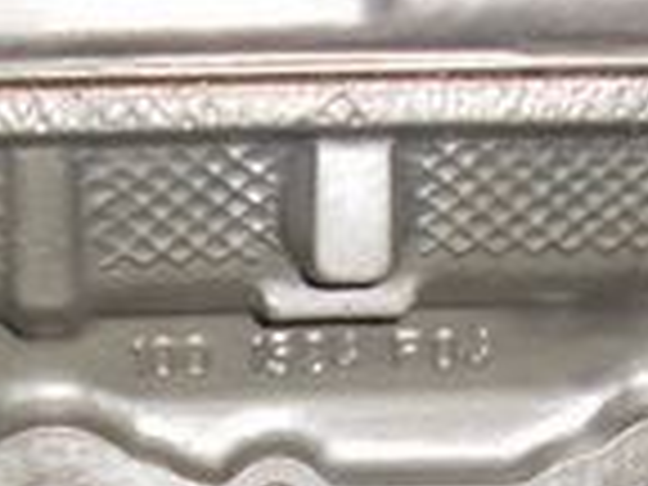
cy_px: 684
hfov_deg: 12.5
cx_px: 27
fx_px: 2920
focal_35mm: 156
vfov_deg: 9.3
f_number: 3.1
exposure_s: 1/60
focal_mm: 6.3
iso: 80
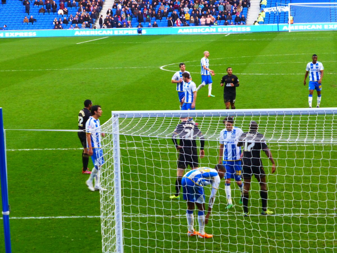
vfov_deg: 10.2
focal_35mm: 145
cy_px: 126
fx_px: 1412
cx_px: 168
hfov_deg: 13.6
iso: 400
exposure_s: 1/60
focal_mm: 25.9
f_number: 5.4
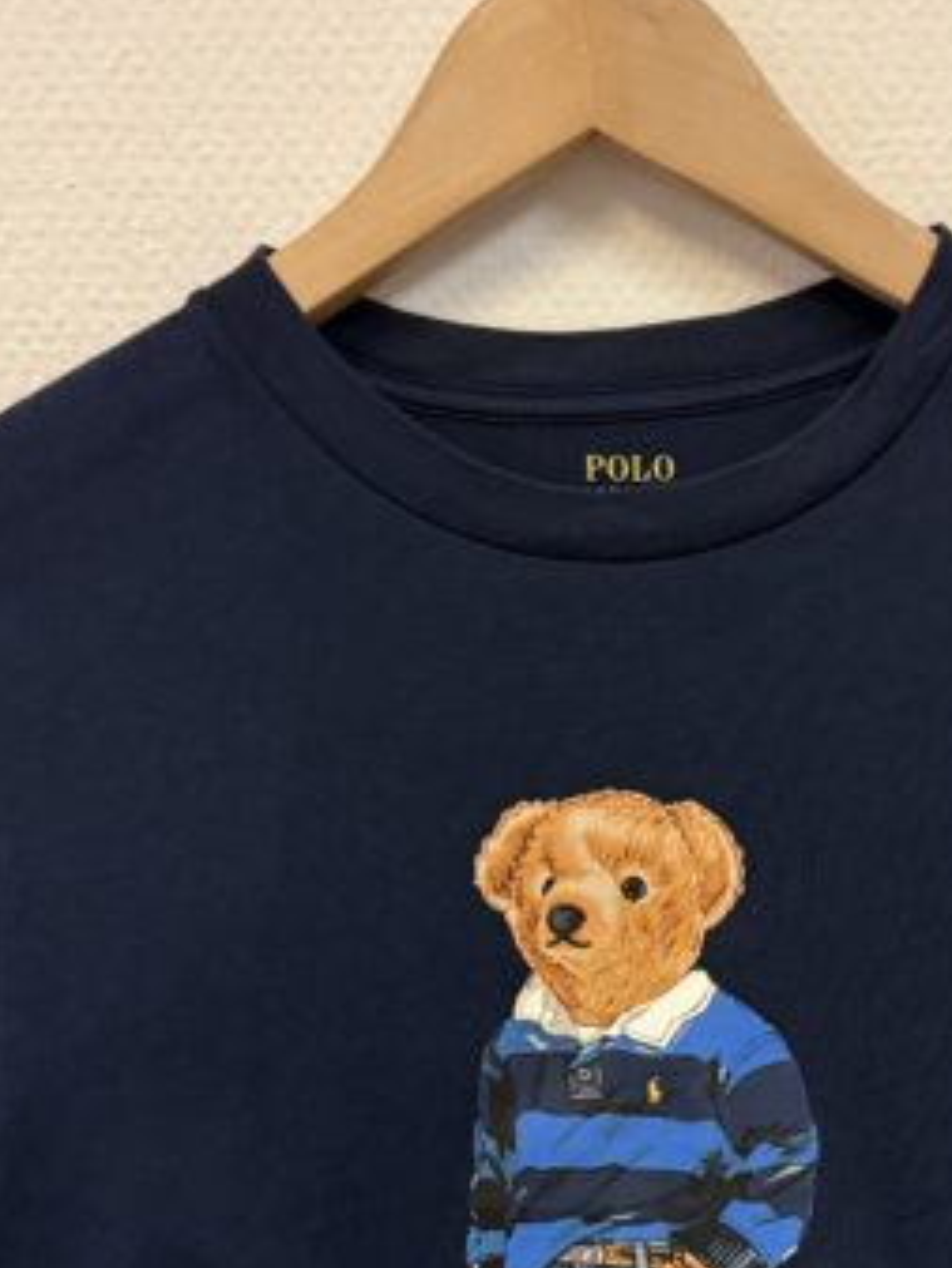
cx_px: 692
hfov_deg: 25.4
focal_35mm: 57
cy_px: 1005
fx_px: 2089
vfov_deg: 32.9
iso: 400
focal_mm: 6.76
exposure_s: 1/50
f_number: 1.78
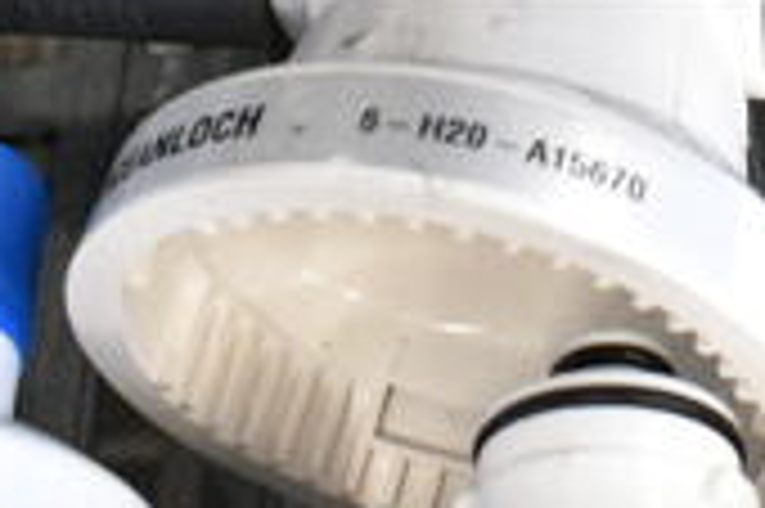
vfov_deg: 13.3
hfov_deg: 20.5
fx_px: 2059
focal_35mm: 97
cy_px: -252
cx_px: 738
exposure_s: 1/160
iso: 6400
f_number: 5
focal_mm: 18
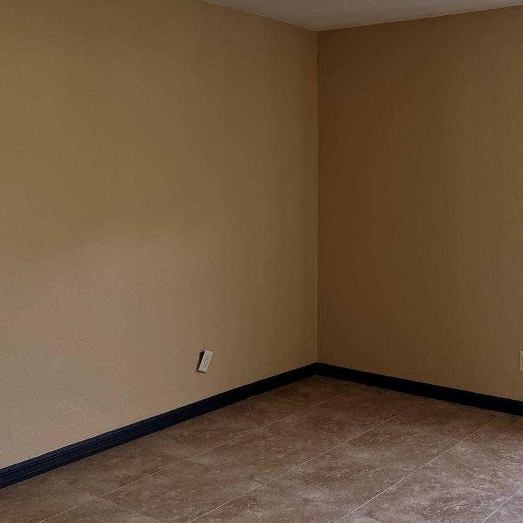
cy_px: 190
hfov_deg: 37.5
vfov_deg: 38.1
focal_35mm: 44
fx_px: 752
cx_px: 387
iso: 50
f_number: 1.5
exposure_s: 1/120
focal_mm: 5.7
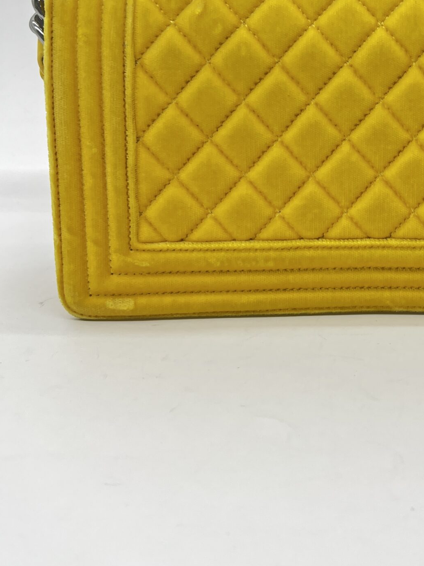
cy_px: 118
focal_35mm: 48
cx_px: 386
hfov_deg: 29.0
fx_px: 784
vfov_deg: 38.3
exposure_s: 1/100
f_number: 1.5
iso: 80
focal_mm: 5.7
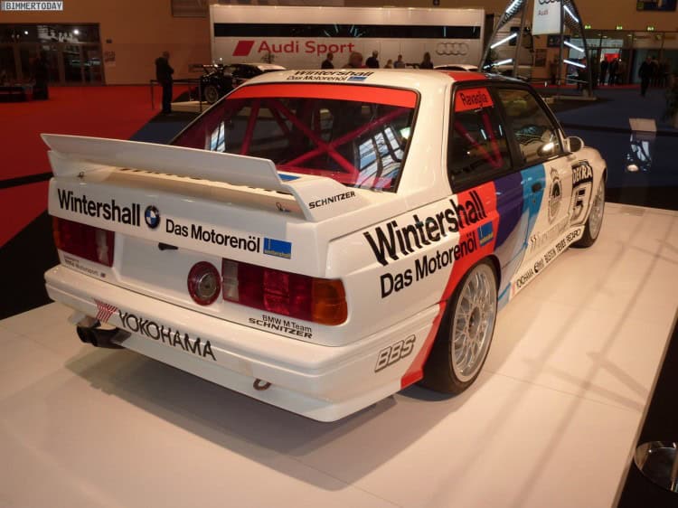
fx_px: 587
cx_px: 339
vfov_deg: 46.8
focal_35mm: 30
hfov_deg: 60.0
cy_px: 254
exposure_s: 1/30
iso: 100
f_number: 3.4
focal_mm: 5
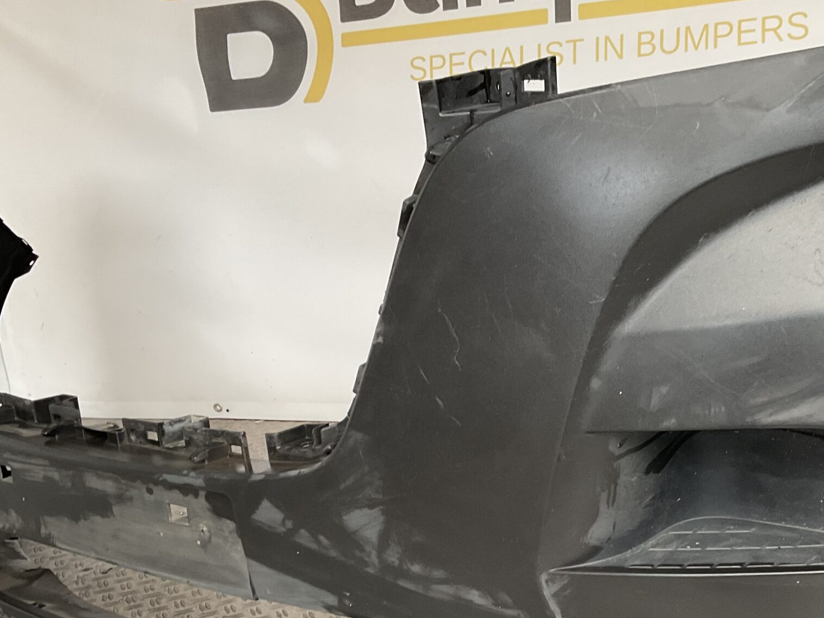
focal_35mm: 49
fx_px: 1166
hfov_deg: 38.7
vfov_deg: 29.1
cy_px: 484
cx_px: 518
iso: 64
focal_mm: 3
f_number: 1.8
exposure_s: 1/50
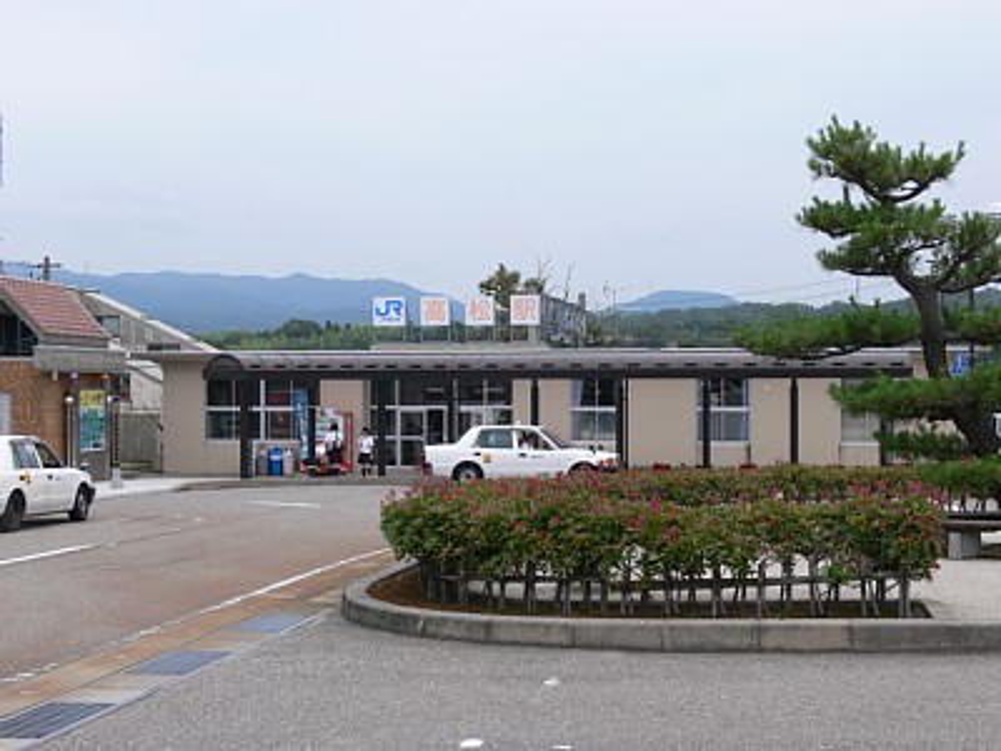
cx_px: 500
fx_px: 1533
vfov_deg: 27.5
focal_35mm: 53
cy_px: 376
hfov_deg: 36.2
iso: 80
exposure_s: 1/320
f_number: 5.6
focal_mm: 11.2
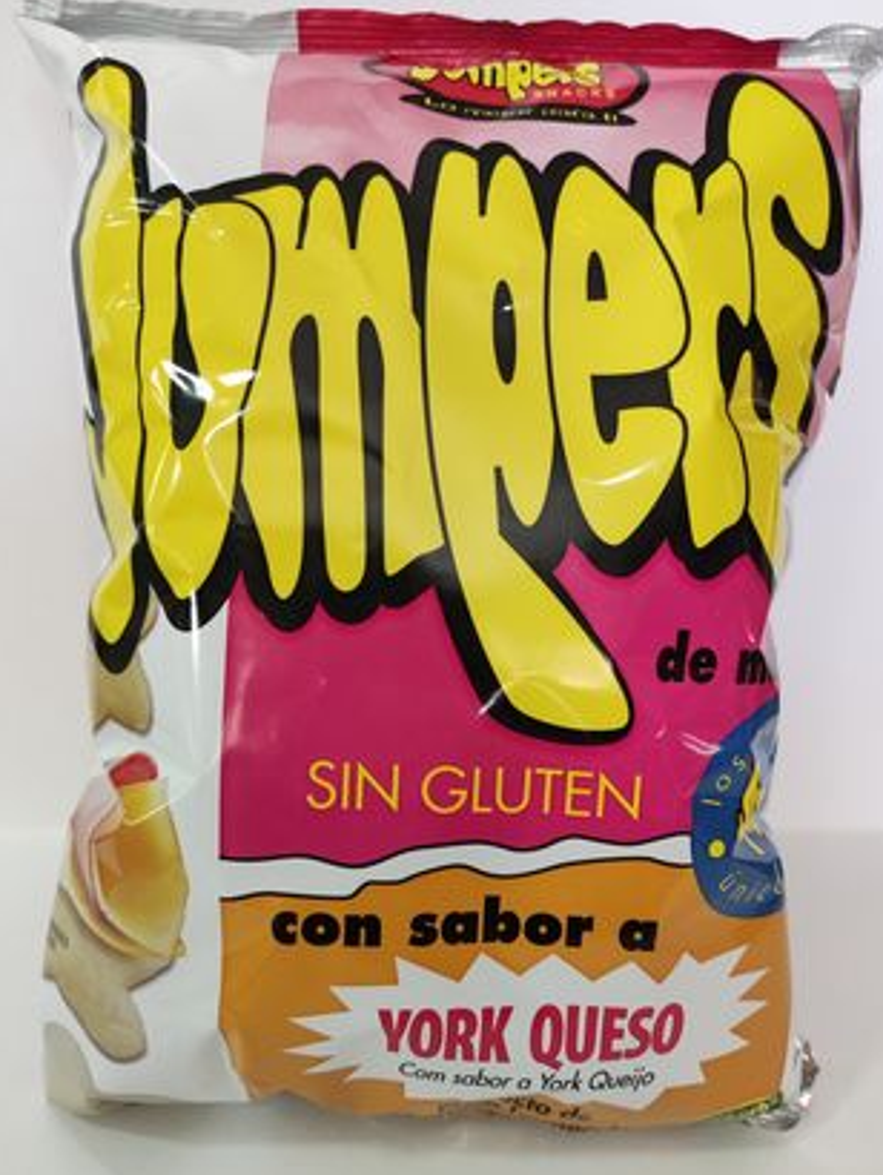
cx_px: 444
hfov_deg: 51.4
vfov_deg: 65.3
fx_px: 917
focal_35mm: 27
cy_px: 585
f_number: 1.79
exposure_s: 1/50
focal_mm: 4.74
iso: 233
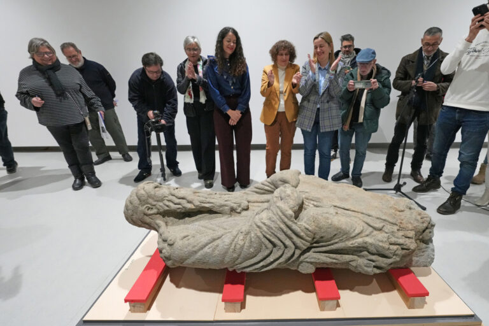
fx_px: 177
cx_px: 244
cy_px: 163
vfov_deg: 85.4
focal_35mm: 13
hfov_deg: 108.3
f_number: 5
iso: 3200
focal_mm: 13
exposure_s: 1/160
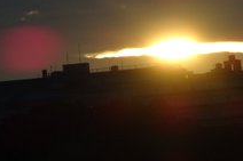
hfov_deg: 2.8
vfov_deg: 1.8
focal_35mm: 745
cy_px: 38
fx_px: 5025
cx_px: 160
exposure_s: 1/640
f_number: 6.3
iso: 80
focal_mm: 54.04
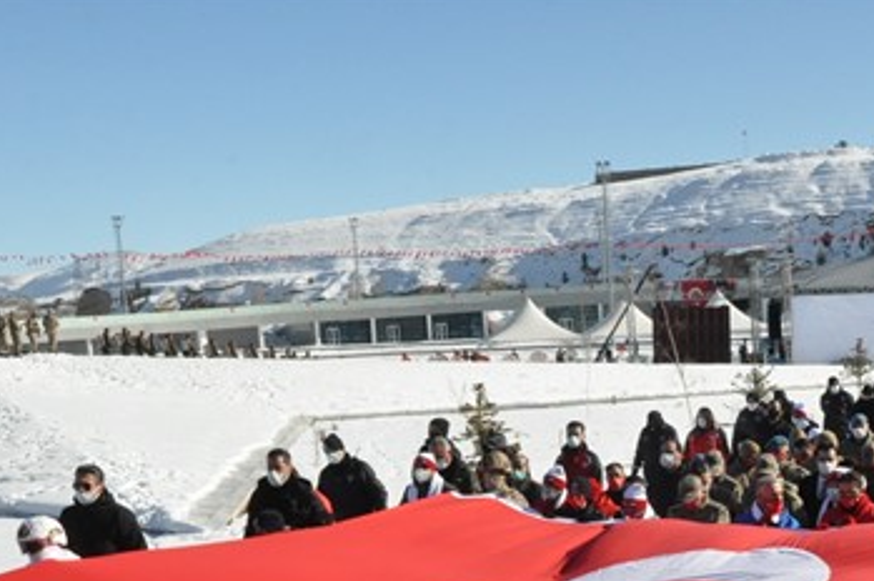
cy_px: 533
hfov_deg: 28.4
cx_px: 679
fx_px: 1696
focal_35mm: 70
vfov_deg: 19.1
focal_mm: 25
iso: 1600
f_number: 16
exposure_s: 1/1000
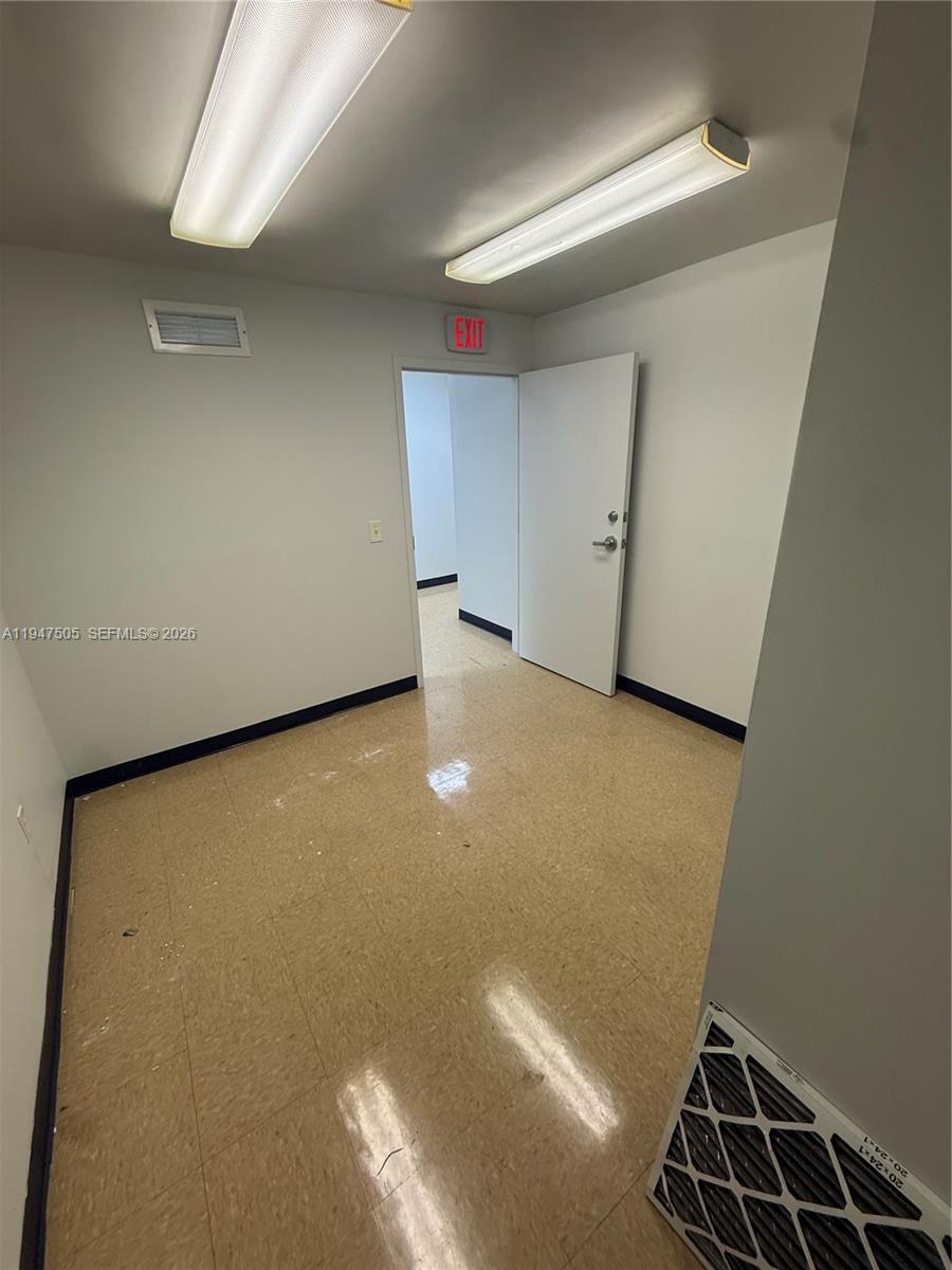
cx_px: 476
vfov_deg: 102.1
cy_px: 635
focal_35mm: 14
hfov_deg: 85.7
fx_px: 513
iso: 160
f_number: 2.2
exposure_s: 1/120
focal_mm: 2.22
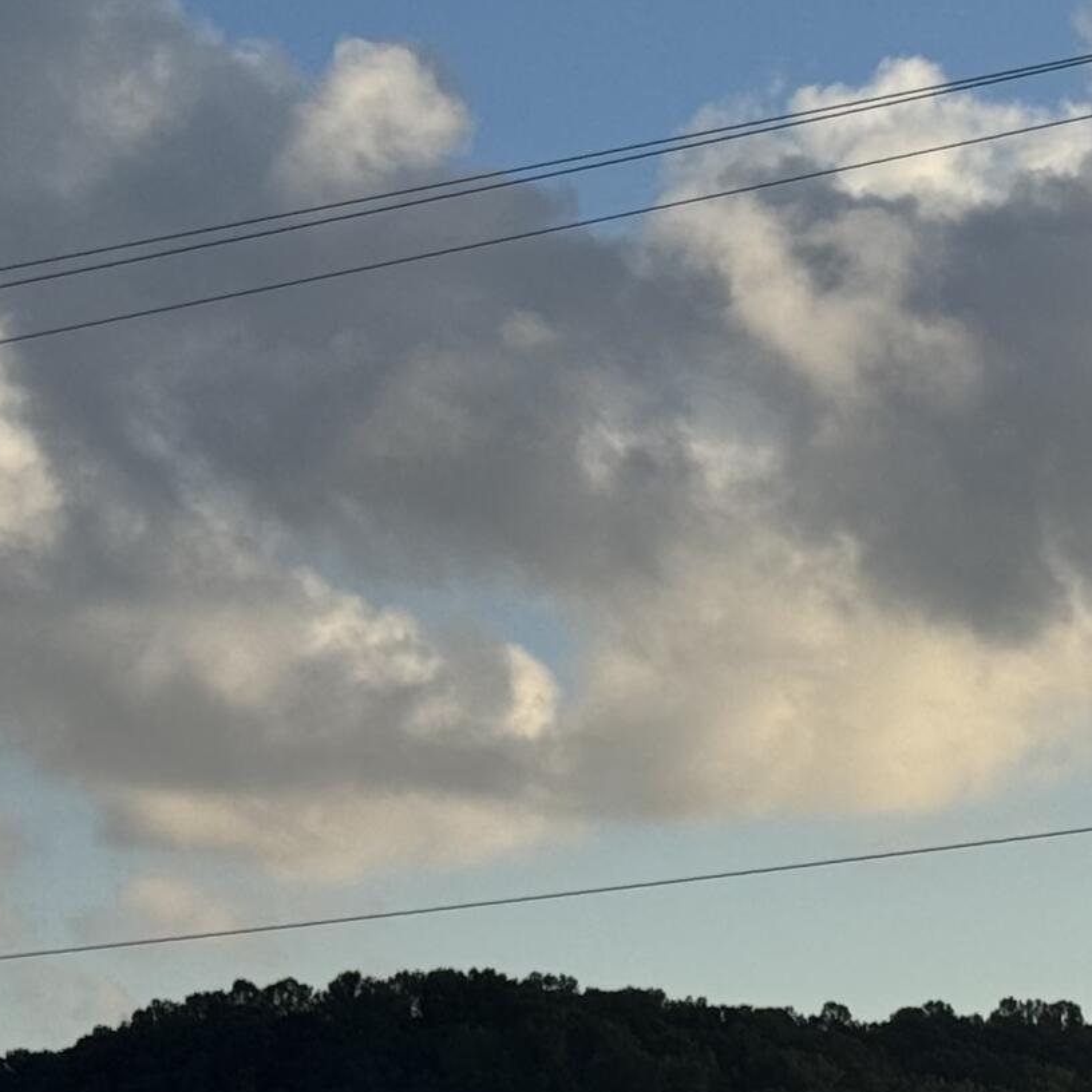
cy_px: 455
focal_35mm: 156
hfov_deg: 11.2
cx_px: 765
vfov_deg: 11.2
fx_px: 5568
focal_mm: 6.76
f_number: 1.78
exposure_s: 1/5848
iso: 64
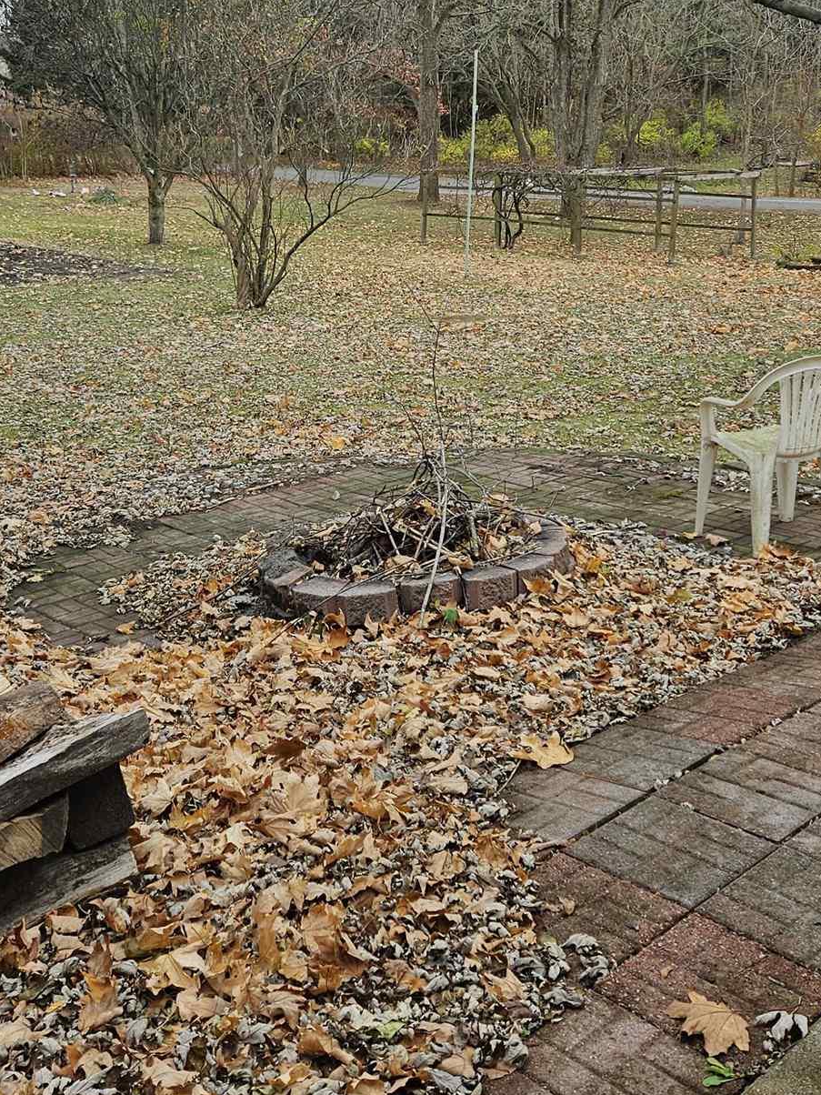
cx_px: 405
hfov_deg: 32.9
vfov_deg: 42.3
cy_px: 347
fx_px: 1391
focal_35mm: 44
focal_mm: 5.4
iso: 25
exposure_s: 1/259
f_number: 1.8
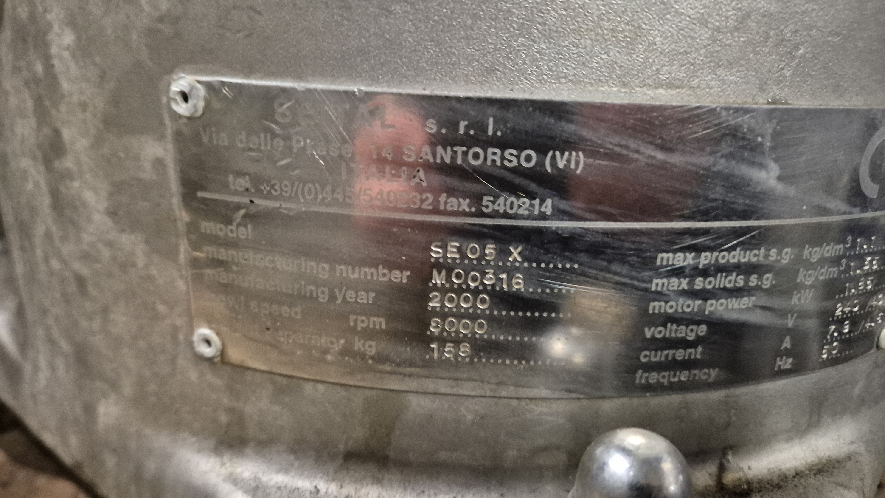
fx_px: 610
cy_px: 277
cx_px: 429
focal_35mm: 26
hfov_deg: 71.9
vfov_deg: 44.3
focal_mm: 5.4
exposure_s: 1/33
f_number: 1.8
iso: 1600
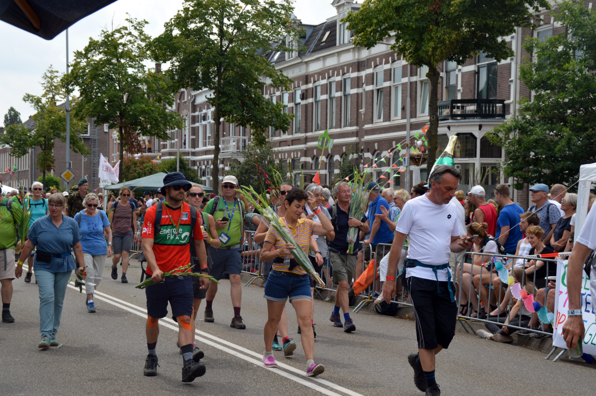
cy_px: 198
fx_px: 1191
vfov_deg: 18.9
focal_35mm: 72
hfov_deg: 28.1
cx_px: 298
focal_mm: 48
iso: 100
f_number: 7.1
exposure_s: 1/250
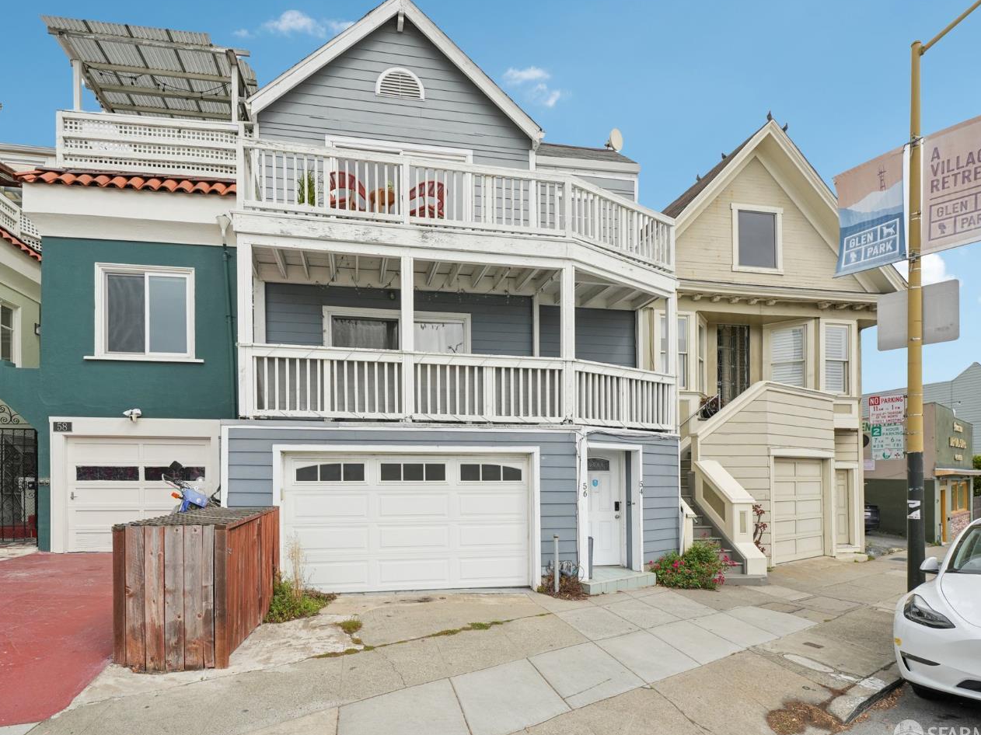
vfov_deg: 78.1
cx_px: 434
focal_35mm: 16
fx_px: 453
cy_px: 364
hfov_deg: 94.1
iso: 640
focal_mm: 14
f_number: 8
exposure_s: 1/1250
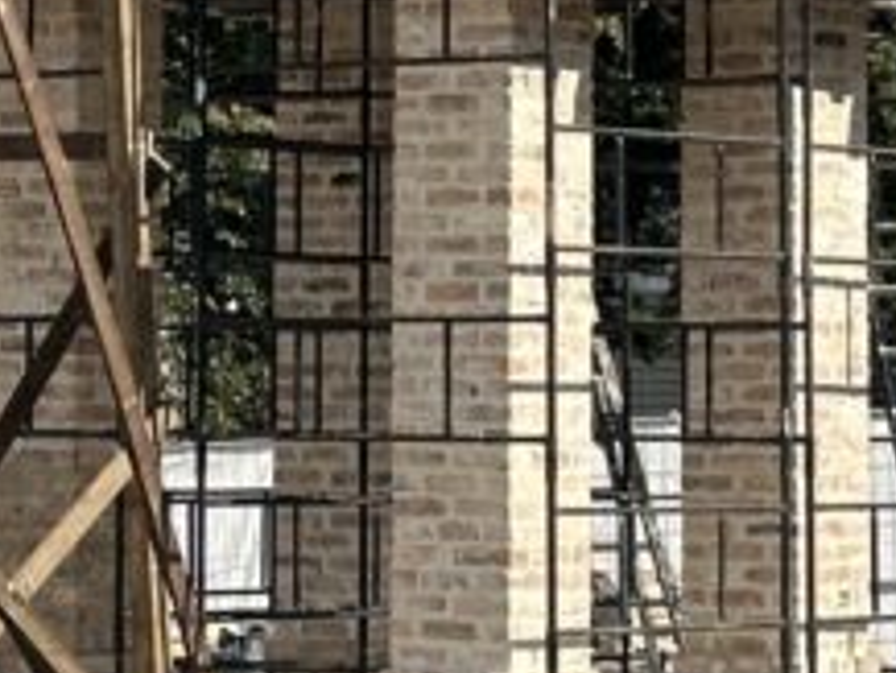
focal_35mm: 226
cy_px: 78
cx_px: 33
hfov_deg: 8.7
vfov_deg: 6.6
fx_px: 5853
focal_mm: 6.86
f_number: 1.78
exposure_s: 1/3731
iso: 64
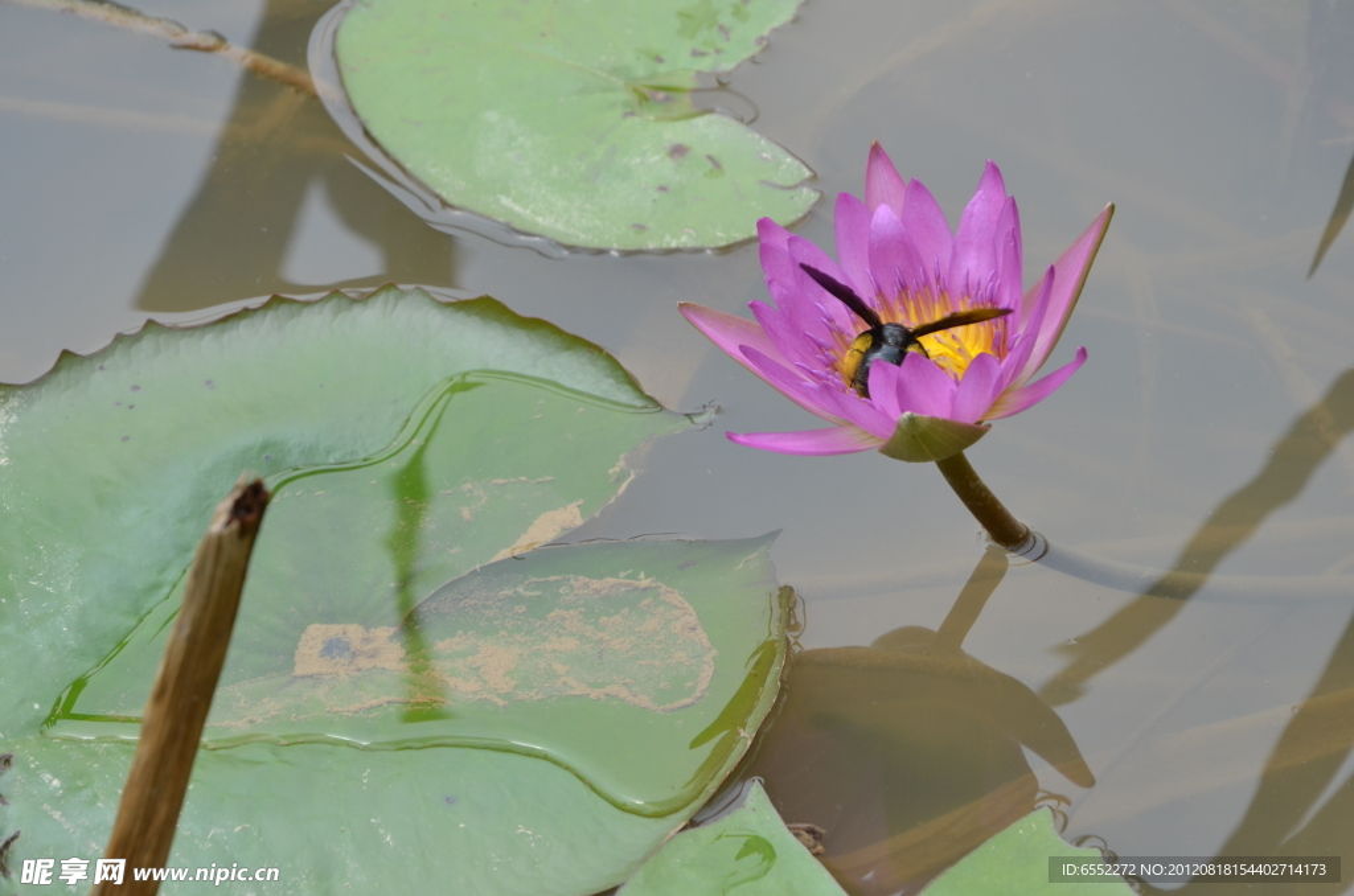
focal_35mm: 158
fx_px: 5911
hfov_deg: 13.1
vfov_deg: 8.7
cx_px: 677
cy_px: 448
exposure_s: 1/125
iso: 200
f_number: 13
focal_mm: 105
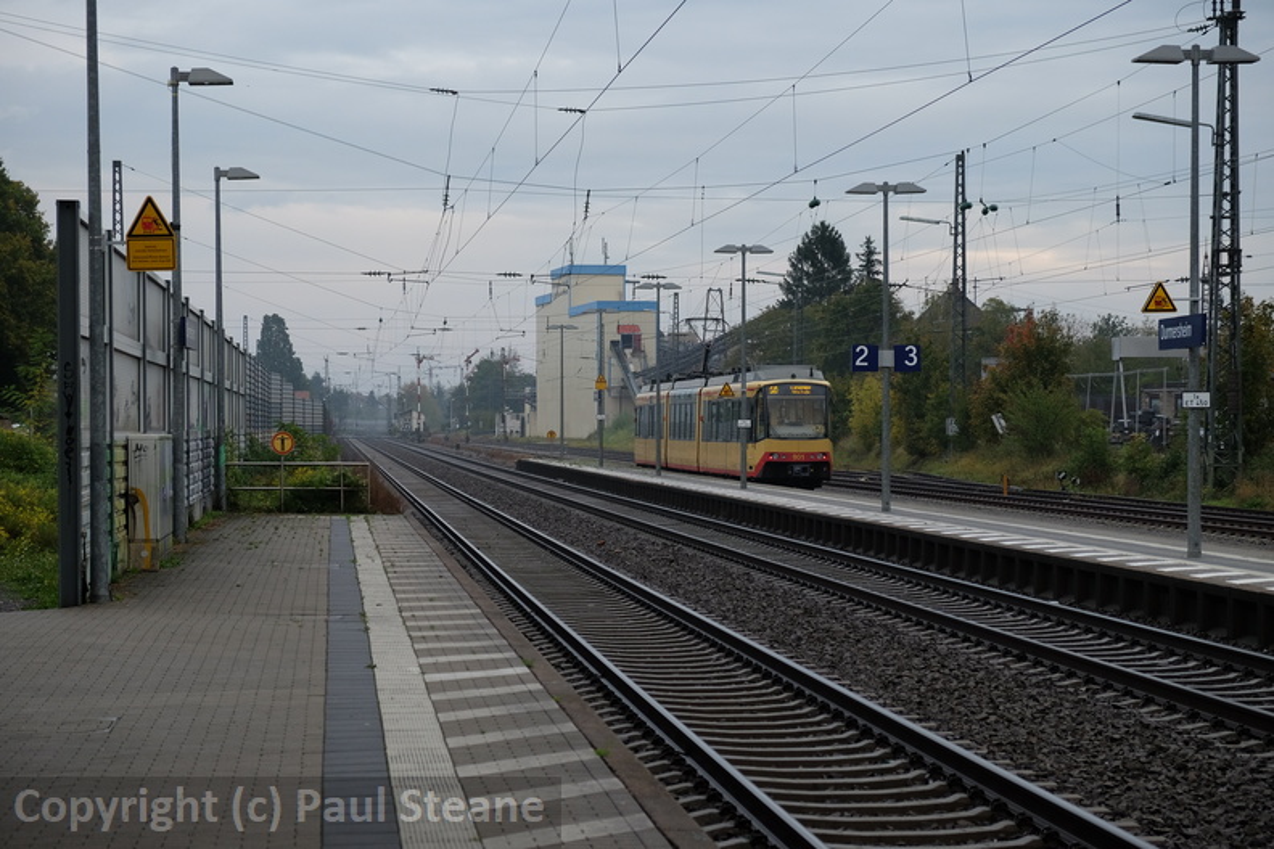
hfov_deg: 24.5
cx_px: 637
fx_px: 2937
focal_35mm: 83
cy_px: 424
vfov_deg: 16.5
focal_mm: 55
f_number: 4
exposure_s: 1/500
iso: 640
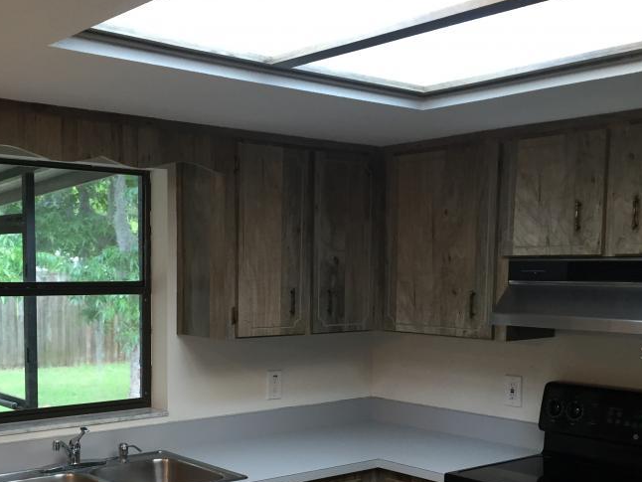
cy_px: 352
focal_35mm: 46
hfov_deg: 40.8
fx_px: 853
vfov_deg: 31.1
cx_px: 226
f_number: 2.2
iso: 50
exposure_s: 1/30
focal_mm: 4.15
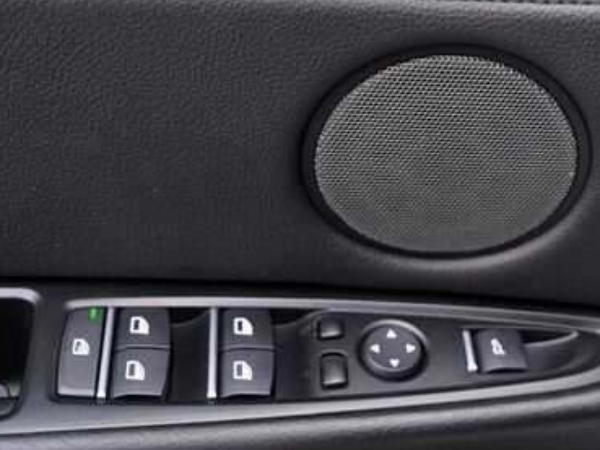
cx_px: 504
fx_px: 1110
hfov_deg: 29.4
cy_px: -14
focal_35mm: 64
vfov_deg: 22.0
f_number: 3.2
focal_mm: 24
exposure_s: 1/40
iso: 100
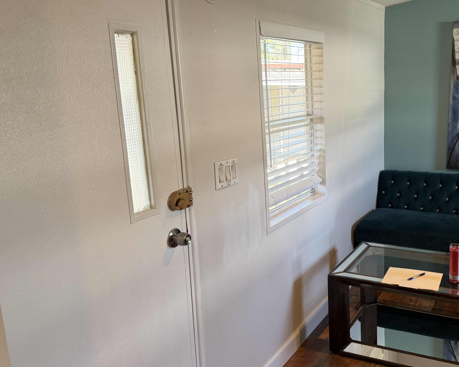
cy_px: 173
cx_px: 322
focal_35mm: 35
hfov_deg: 50.2
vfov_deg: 42.2
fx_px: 475
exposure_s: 1/60
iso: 125
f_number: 1.78
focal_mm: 6.76
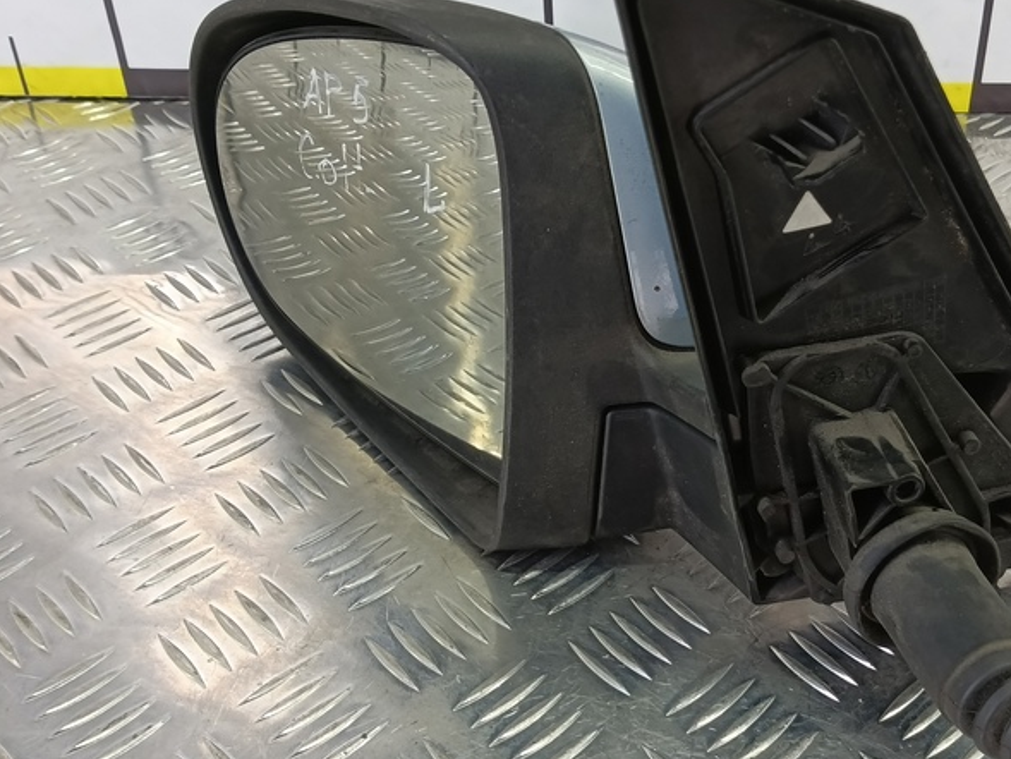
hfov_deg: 45.9
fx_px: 1168
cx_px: 693
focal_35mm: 40
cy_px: 443
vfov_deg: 35.9
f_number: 1.6
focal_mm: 4.11
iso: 131
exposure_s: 1/50
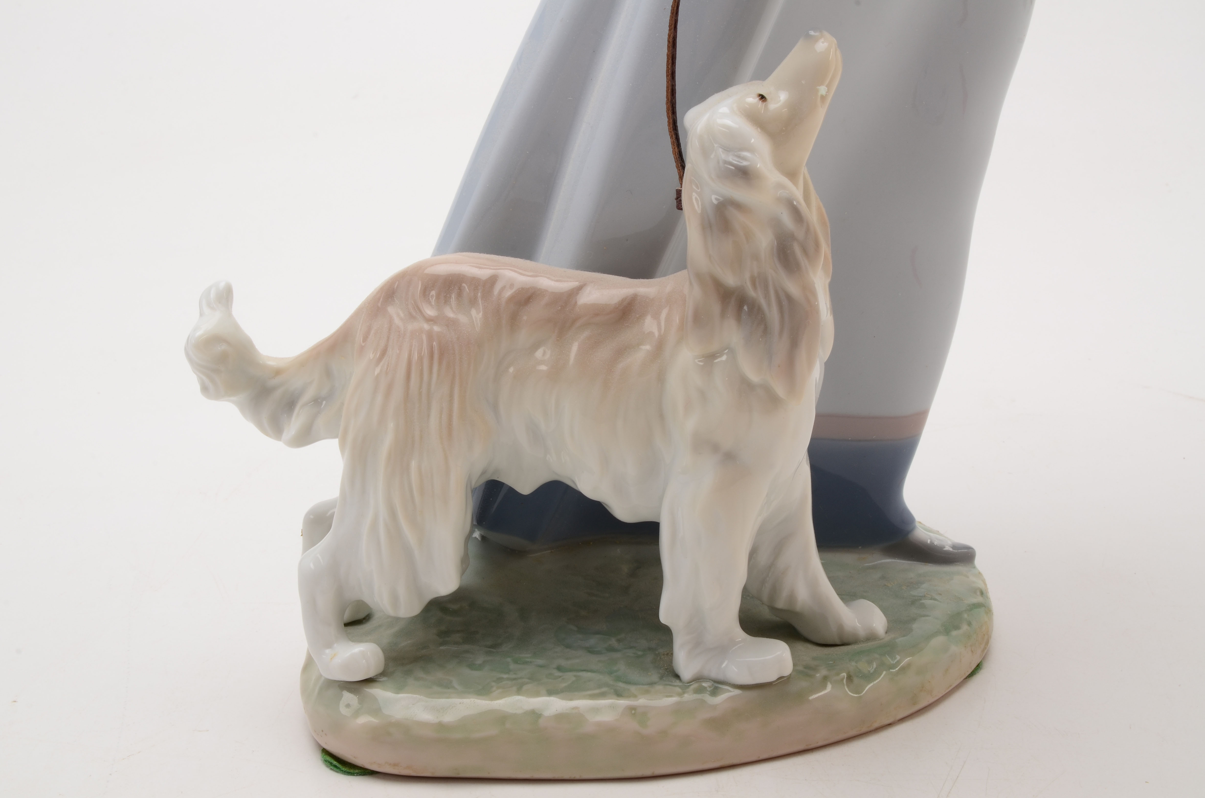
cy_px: 399
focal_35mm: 51
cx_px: 602
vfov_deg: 26.4
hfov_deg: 39.0
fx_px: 1704
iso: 100
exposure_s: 1/160
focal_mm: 34
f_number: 25
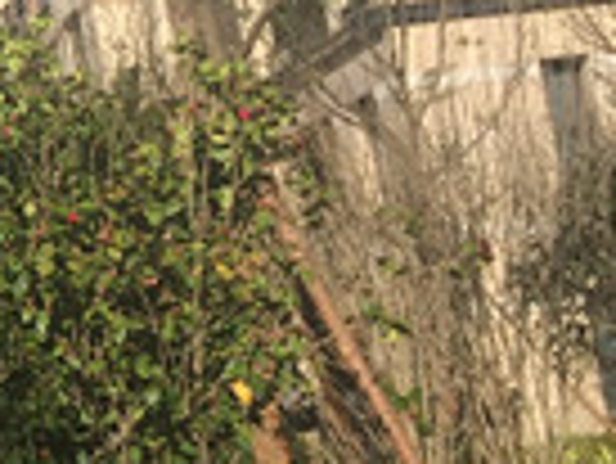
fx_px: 2262
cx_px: -656
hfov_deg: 13.2
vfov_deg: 11.6
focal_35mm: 127
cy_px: 95
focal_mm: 4.15
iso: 32
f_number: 2.2
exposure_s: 1/1953
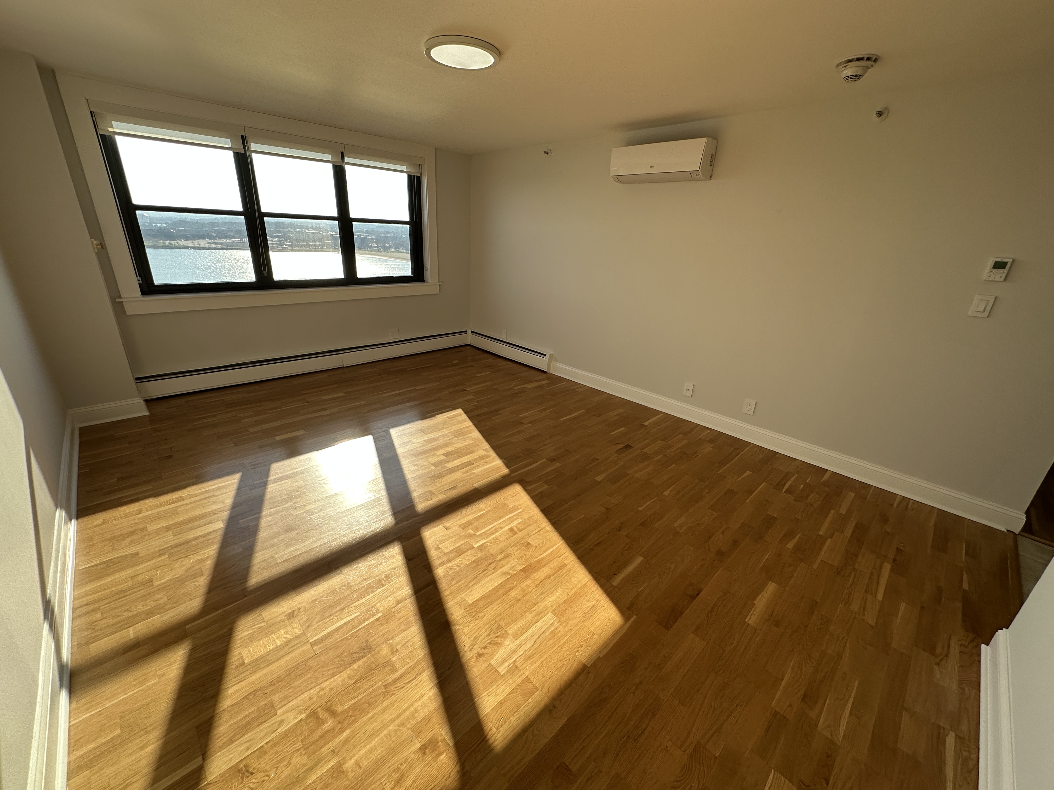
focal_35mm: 14
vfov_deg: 85.7
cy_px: 395
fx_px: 426
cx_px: 527
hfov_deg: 102.1
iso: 40
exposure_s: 1/602
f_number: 2.2
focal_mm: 2.22
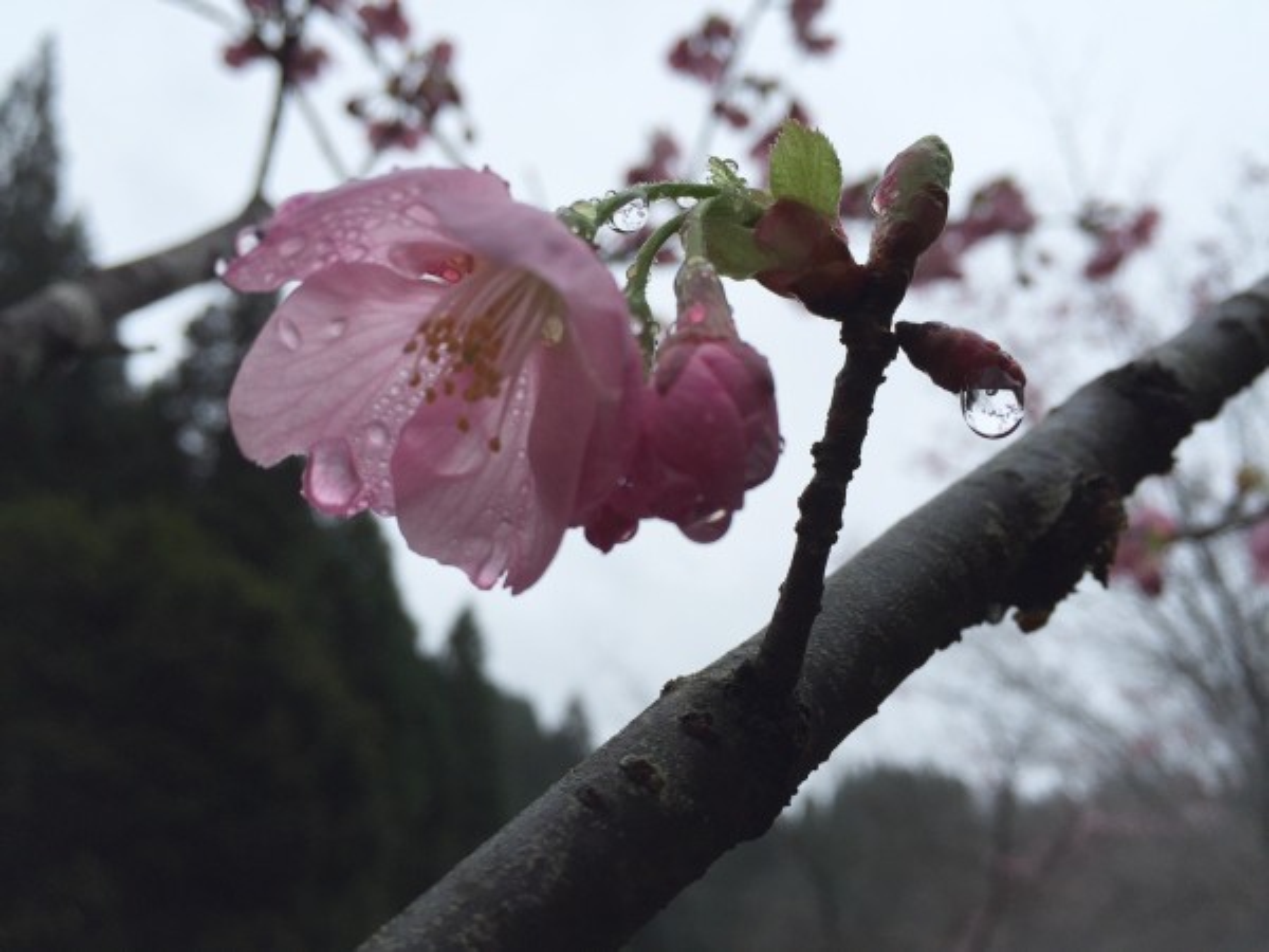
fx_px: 1063
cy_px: 476
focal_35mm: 29
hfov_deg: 61.7
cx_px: 634
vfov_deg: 48.2
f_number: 2.2
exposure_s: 1/1068
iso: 32
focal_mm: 4.15
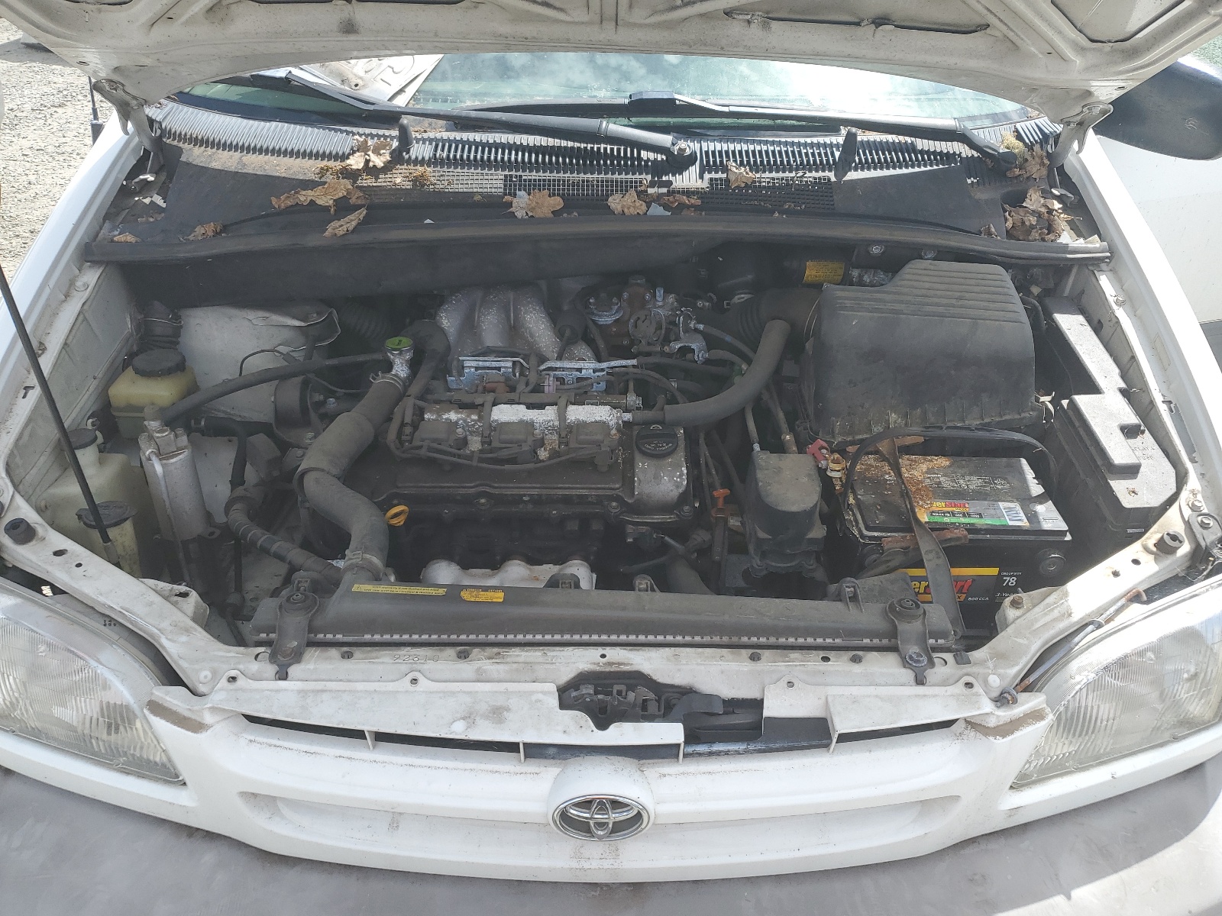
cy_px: 458
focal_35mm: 26
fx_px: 918
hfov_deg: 67.3
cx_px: 611
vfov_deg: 53.1
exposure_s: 1/1429
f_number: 1.5
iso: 50
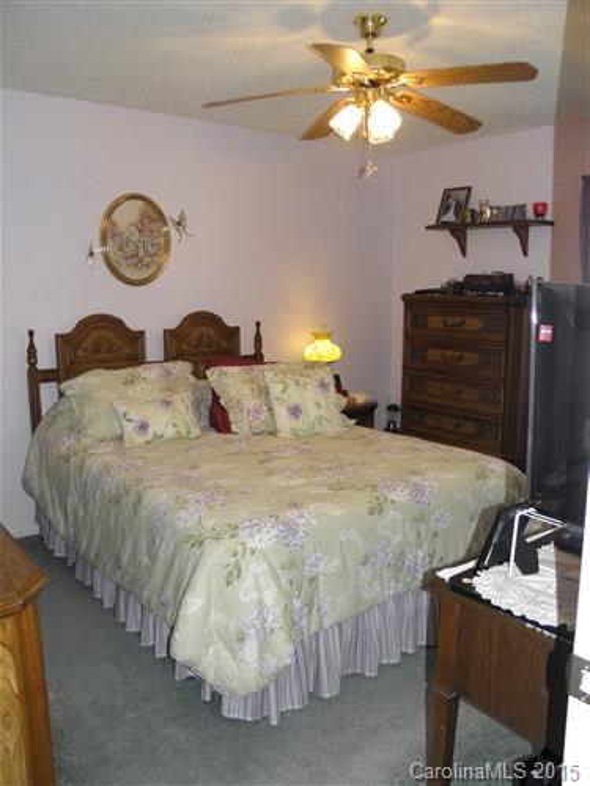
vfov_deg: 63.4
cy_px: 393
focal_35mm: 28
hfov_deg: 49.7
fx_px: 636
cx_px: 295
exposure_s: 1/30
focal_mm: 5
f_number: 3.5
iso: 125
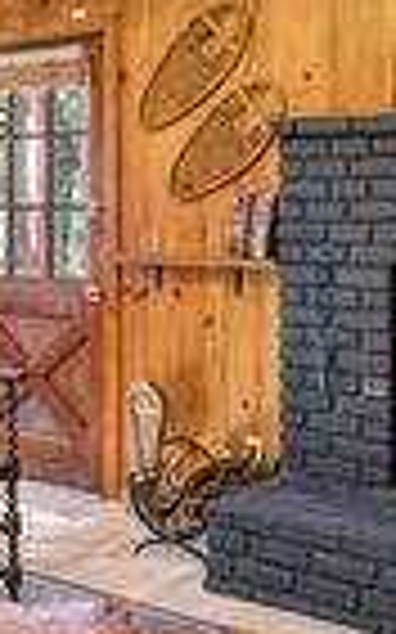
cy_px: 214
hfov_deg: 21.4
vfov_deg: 33.7
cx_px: 90
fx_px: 1039
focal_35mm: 60
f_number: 13
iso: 100
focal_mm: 16.3
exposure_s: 3.2
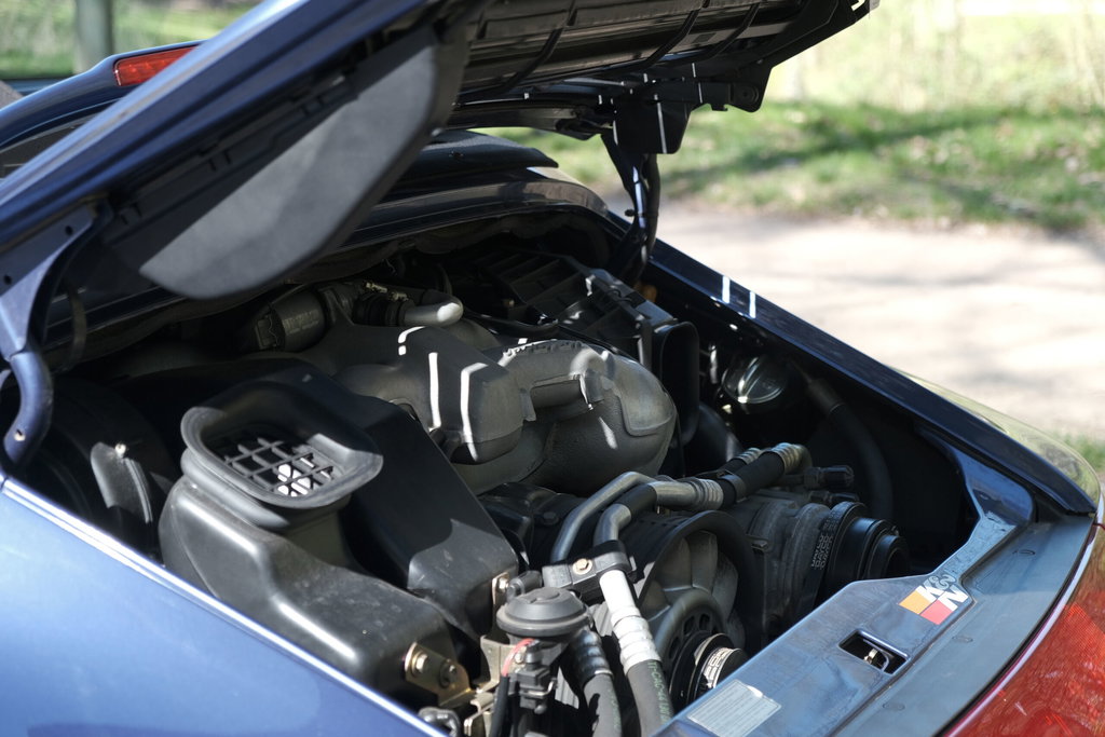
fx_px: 2057
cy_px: 368
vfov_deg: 20.3
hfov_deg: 30.1
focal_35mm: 67
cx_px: 552
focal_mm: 44.4
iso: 320
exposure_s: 1/250
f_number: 4
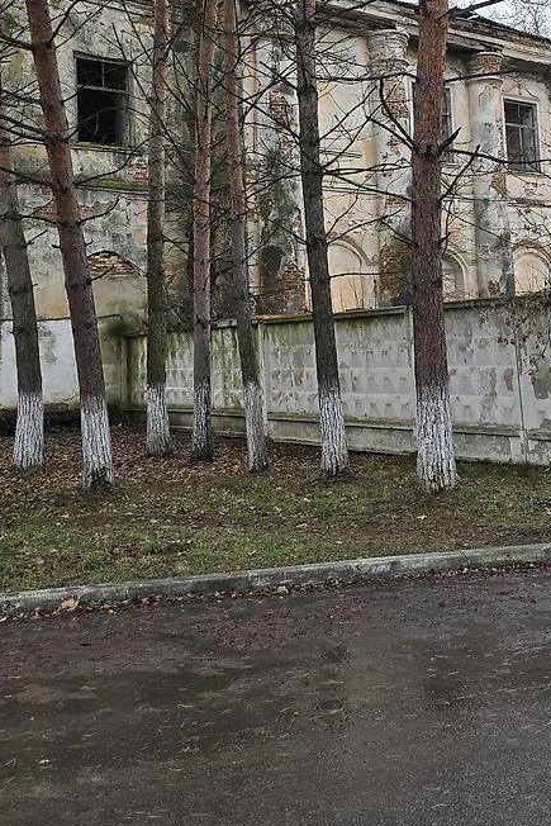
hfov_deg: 30.4
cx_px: 338
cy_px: 233
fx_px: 1010
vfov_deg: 43.4
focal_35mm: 44
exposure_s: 1/180
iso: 64
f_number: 1.7
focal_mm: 6.3
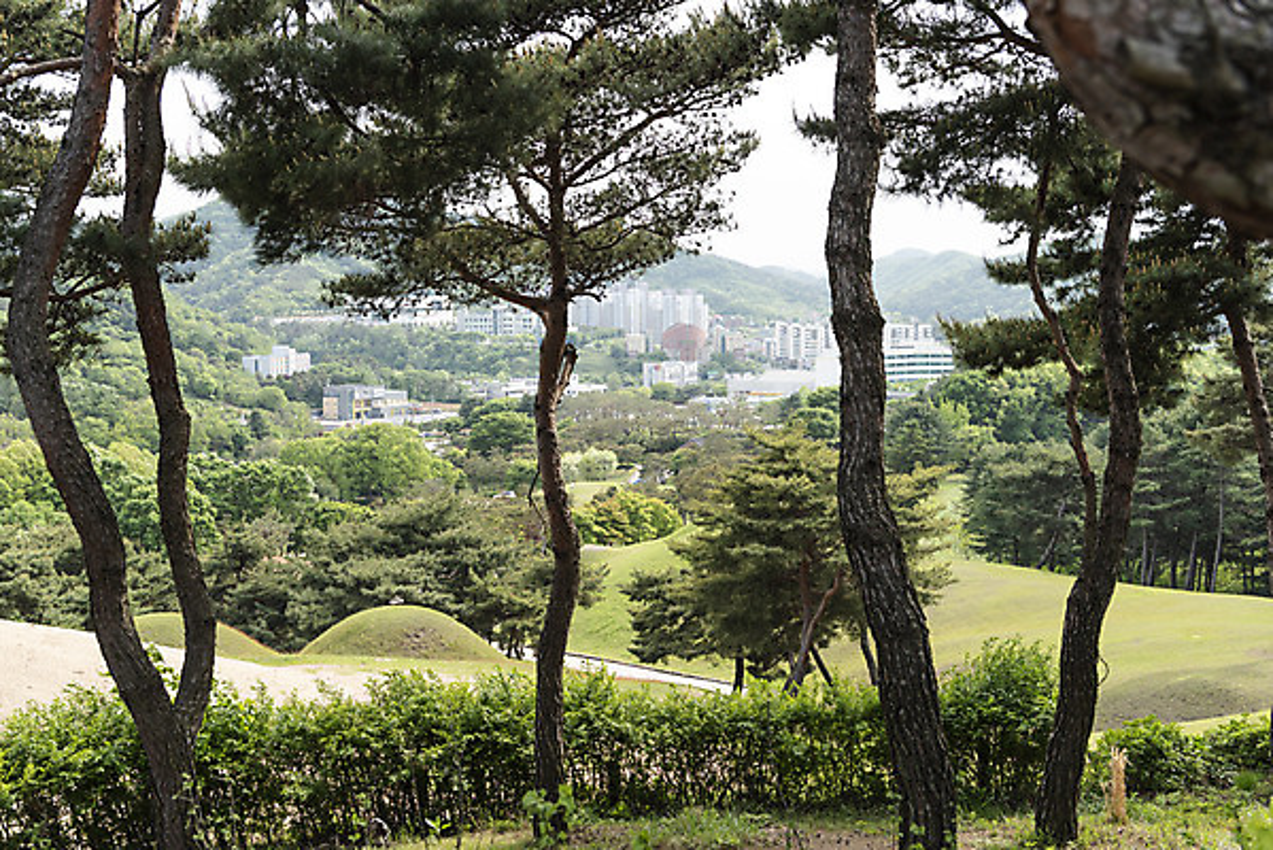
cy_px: 425
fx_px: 1415
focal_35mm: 40
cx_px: 636
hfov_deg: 48.4
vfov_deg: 33.4
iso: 100
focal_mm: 40
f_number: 5
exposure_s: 1/250
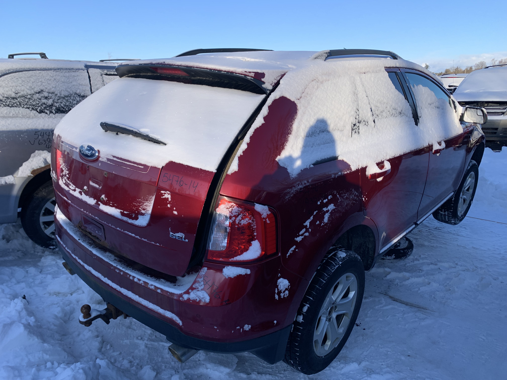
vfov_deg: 53.1
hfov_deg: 67.3
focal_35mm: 26
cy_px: 190
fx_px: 381
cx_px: 254
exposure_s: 1/1100
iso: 25
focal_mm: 4.25
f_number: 1.8
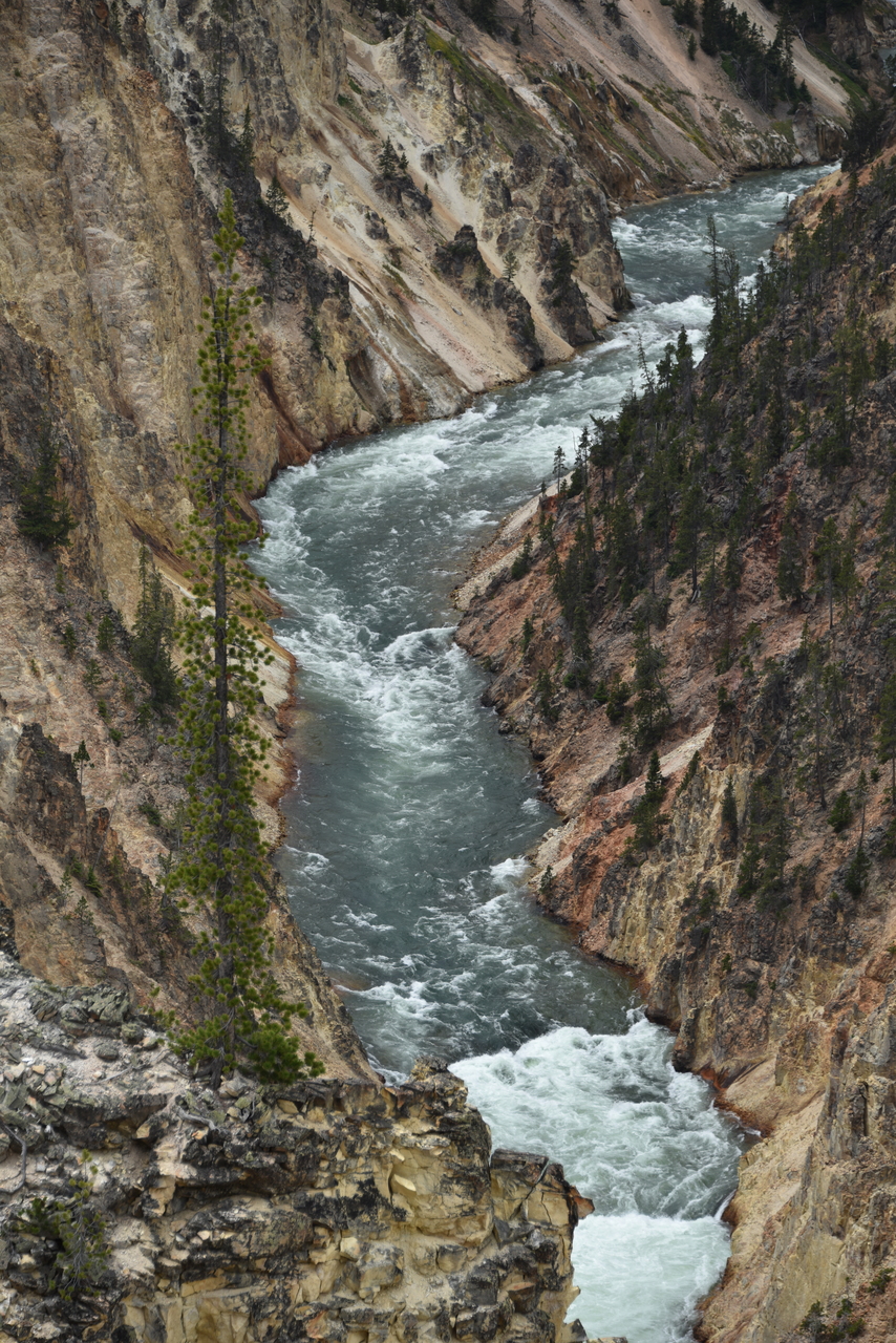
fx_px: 5410
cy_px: 672
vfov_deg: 14.2
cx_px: 448
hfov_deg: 9.5
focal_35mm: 145
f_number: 6.3
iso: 100
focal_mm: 145
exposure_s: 1/320
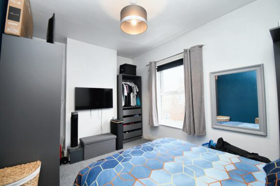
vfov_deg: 77.2
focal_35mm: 15
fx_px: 117
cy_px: 93
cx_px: 140
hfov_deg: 100.4
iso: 560
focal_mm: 10
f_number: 4.5
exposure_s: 1/30
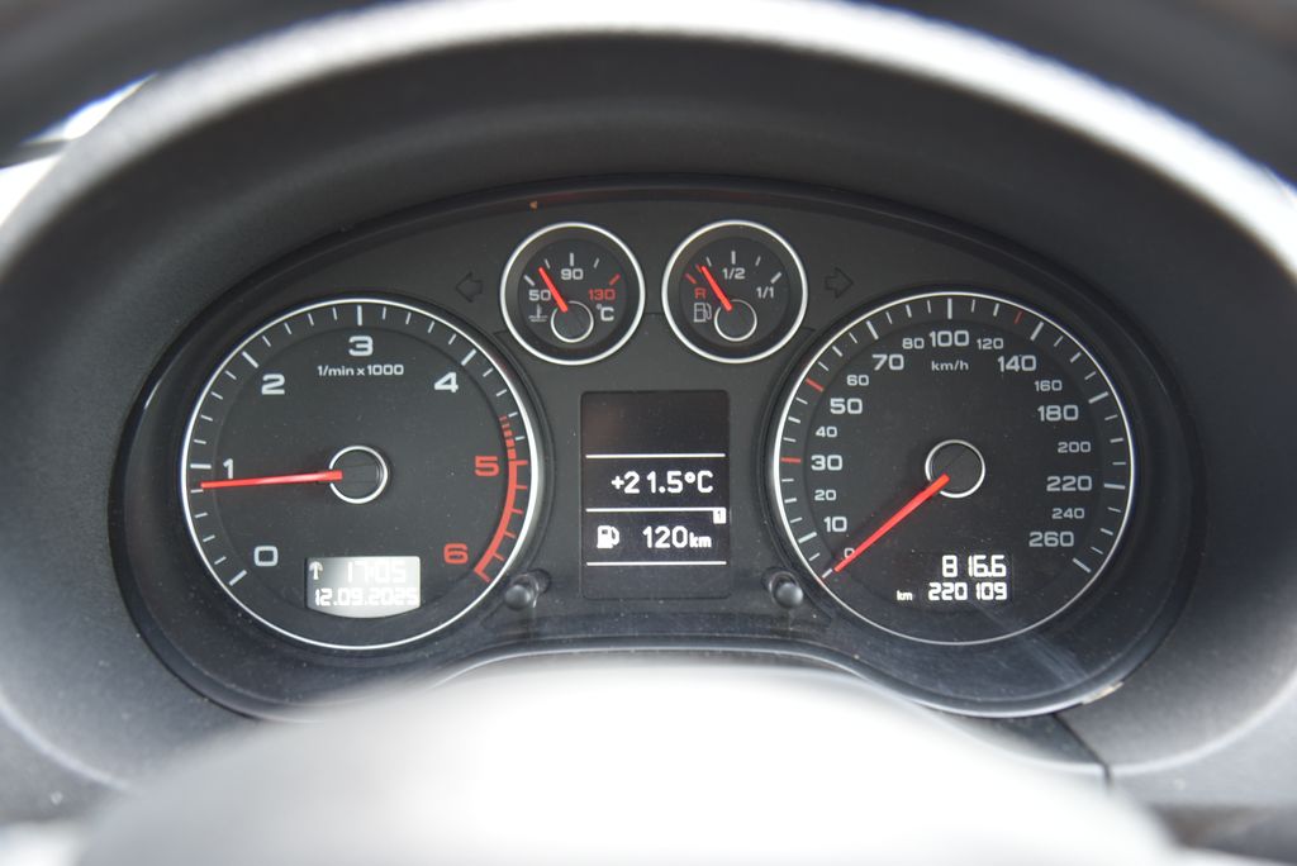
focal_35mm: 46
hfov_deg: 42.7
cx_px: 648
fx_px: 1658
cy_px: 433
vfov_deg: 29.3
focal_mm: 46
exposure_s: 1/15
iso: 500
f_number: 4
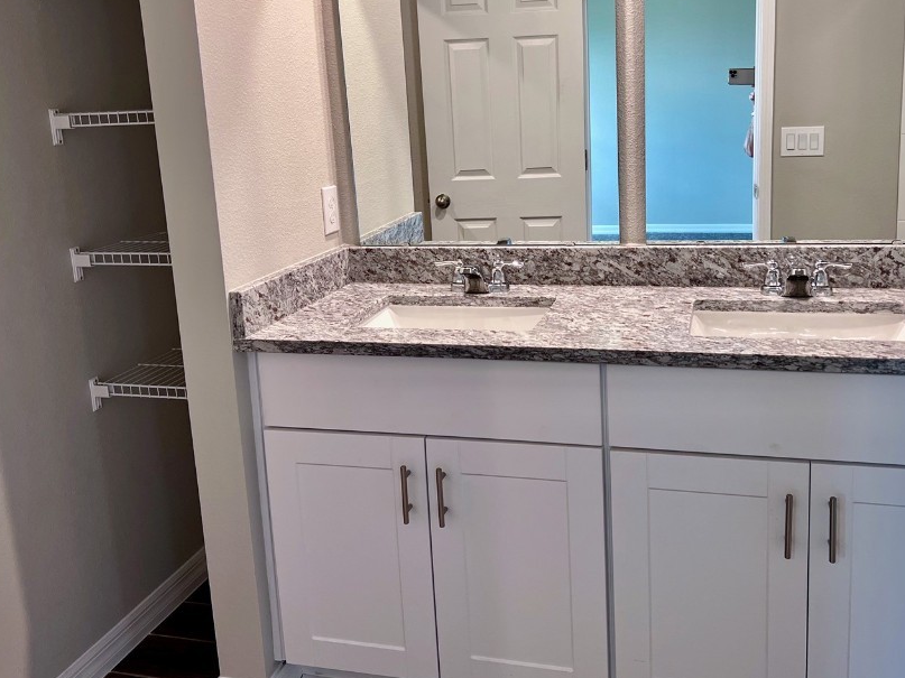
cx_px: 507
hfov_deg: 55.2
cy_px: 263
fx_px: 863
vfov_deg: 42.7
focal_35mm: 33
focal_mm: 5.7
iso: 125
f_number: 1.5
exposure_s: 1/120
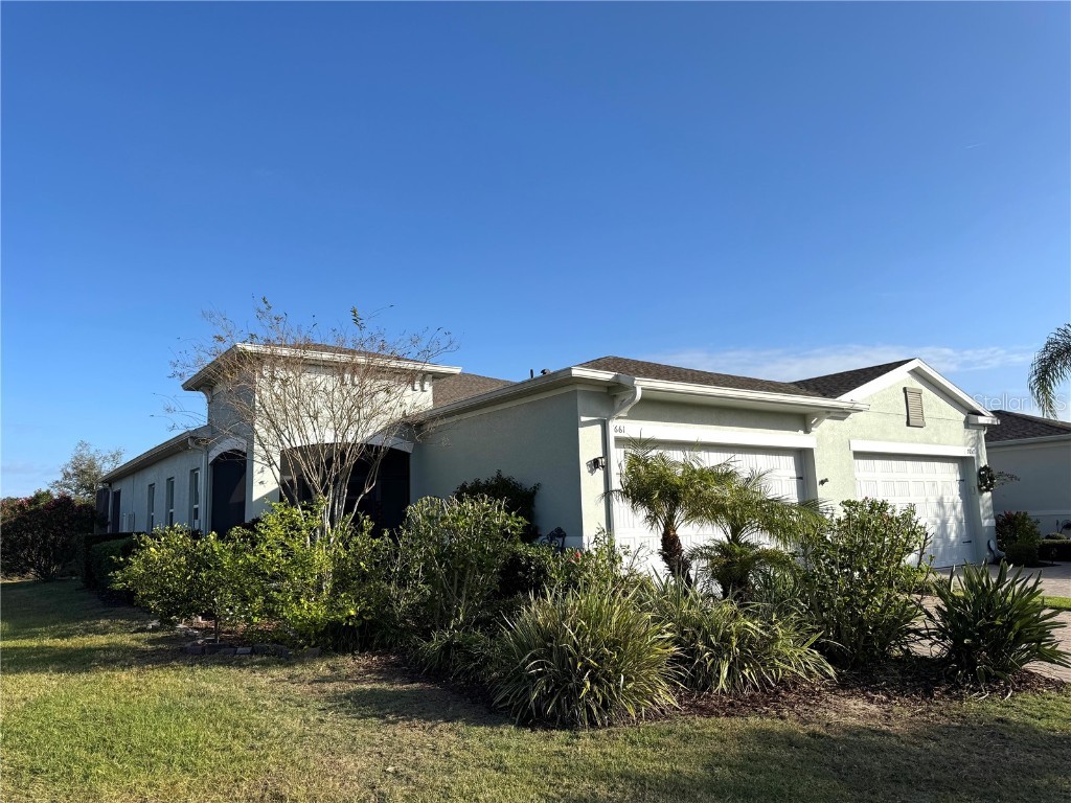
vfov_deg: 56.8
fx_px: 743
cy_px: 402
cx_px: 536
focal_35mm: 24
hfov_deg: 71.6
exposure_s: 1/5348
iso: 80
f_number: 1.78
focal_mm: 6.76
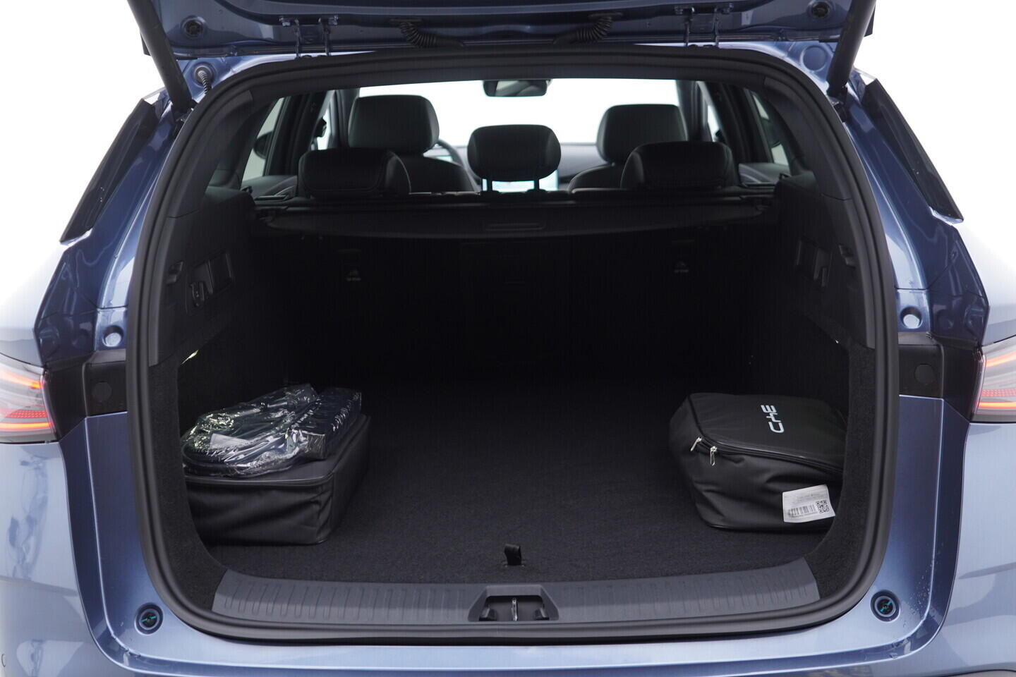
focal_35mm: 36
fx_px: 1016
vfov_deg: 36.9
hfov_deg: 53.1
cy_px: 338
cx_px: 508
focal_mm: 24
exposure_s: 1/40
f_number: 2.8
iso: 160
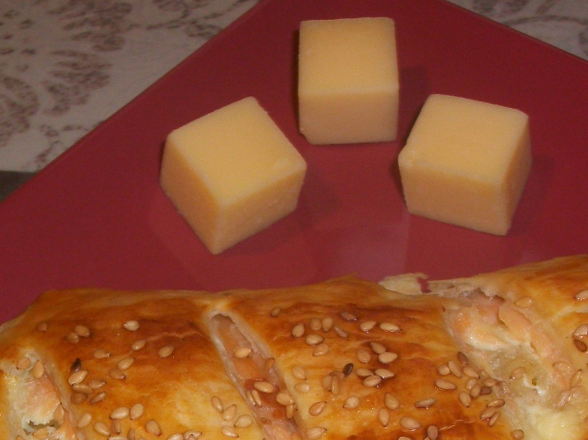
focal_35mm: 71
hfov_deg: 27.4
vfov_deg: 20.0
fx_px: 1205
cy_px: 457
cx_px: 264
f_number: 2.9
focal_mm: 5.7
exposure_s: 1/40
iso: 150
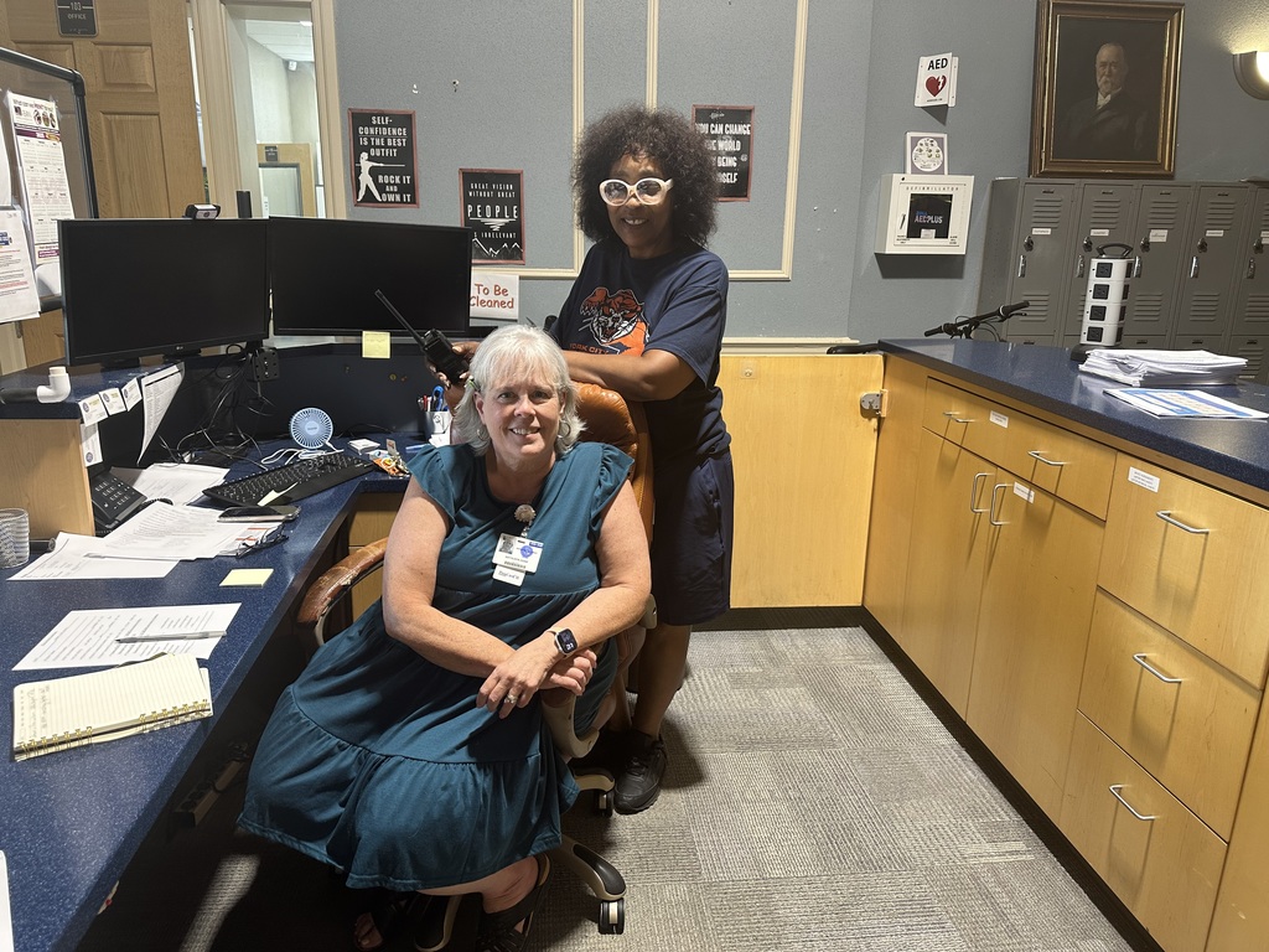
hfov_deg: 71.6
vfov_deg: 56.8
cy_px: 476
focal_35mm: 24
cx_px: 634
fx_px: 880
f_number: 1.78
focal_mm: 6.86
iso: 160
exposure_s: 1/60
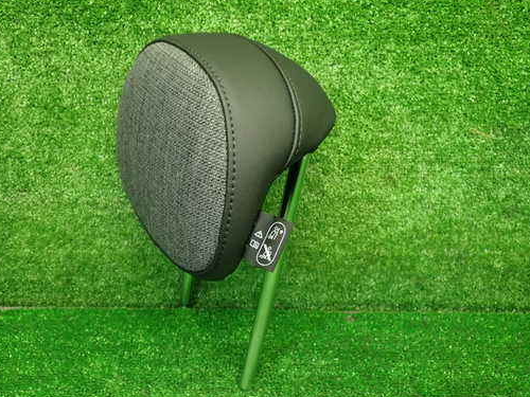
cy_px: 206
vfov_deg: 39.7
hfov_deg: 51.3
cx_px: 236
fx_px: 551
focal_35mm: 36
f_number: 2.3
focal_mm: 5.4
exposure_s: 1/30
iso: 200
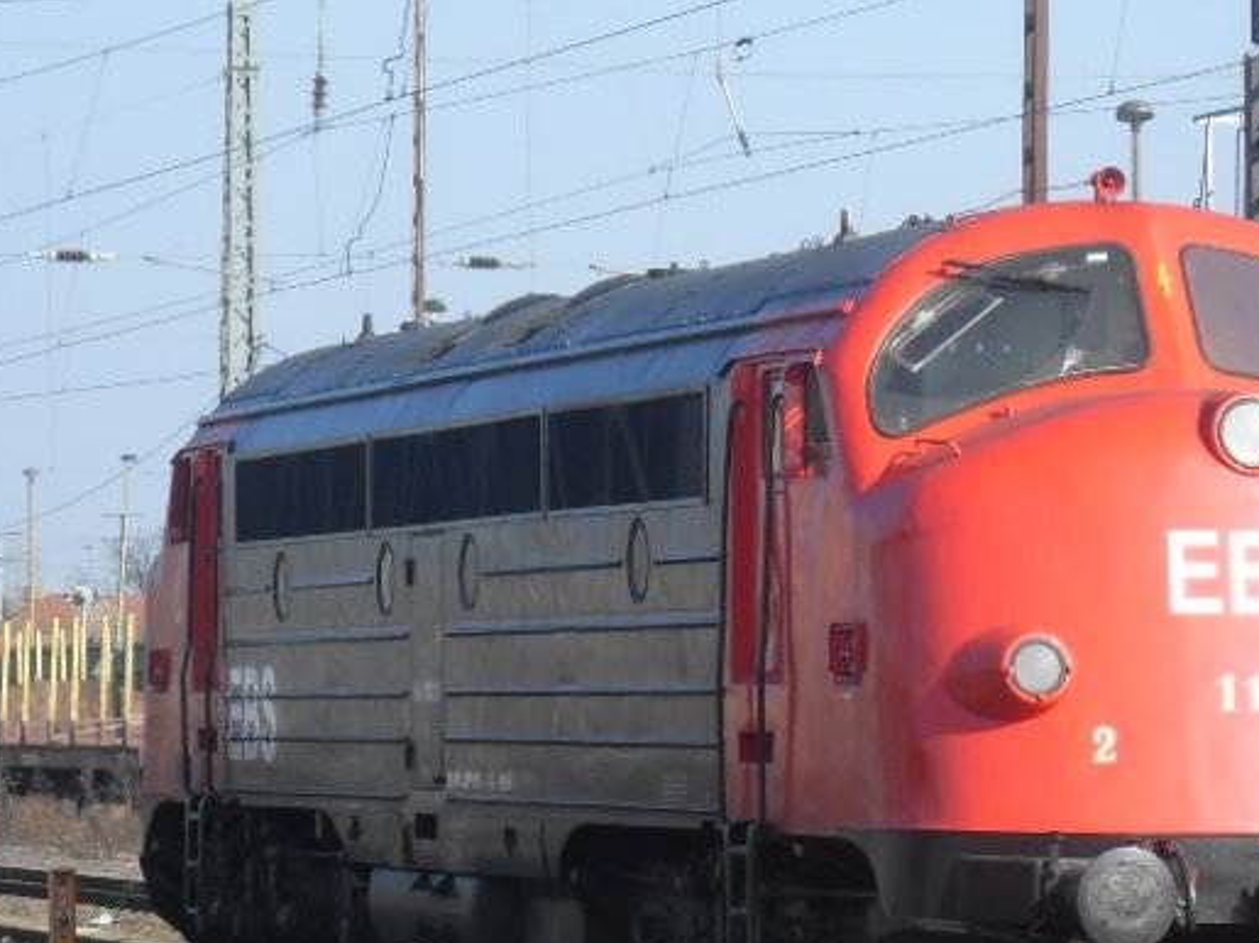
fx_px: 7381
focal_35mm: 203
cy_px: 662
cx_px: 824
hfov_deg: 9.7
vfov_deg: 7.3
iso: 80
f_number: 5.2
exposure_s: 1/250
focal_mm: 18.1
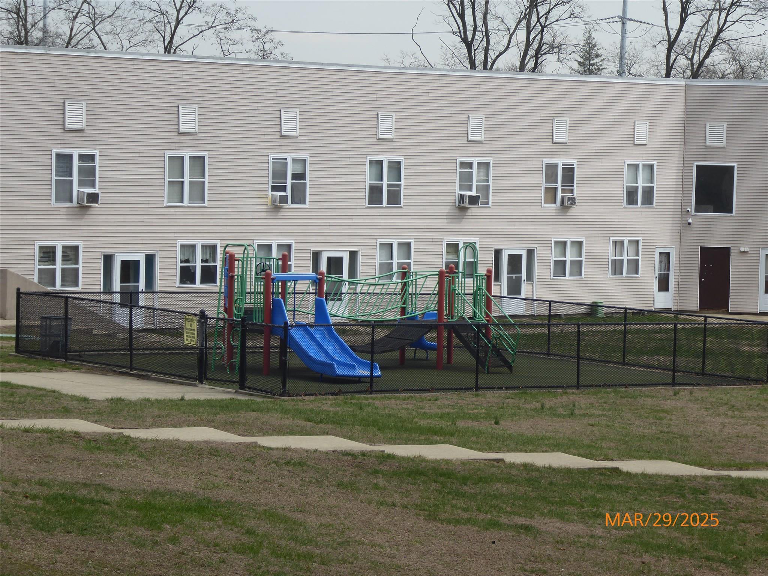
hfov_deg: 15.5
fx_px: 2818
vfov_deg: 11.7
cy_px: 288
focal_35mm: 127
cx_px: 384
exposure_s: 1/160
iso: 80
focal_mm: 20.6
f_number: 5.1
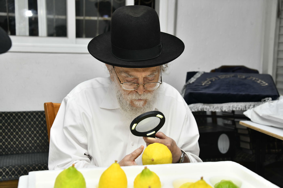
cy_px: 94
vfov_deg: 23.4
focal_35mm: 58
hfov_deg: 34.5
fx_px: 456
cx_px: 142
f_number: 5.6
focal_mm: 58
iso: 640
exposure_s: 1/200
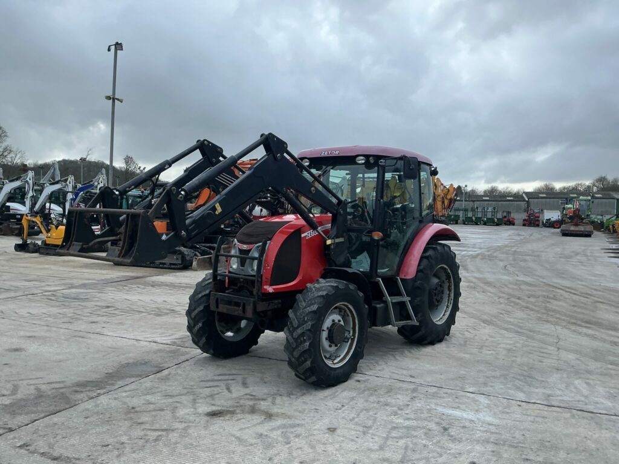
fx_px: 501
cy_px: 232
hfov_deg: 63.4
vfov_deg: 49.7
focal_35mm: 28
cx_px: 310
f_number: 1.8
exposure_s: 1/122
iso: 32
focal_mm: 3
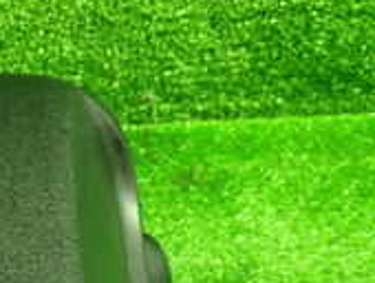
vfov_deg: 16.1
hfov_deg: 21.5
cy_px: 345
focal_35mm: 88
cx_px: 4
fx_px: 955
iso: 500
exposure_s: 1/30
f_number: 2
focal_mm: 4.5
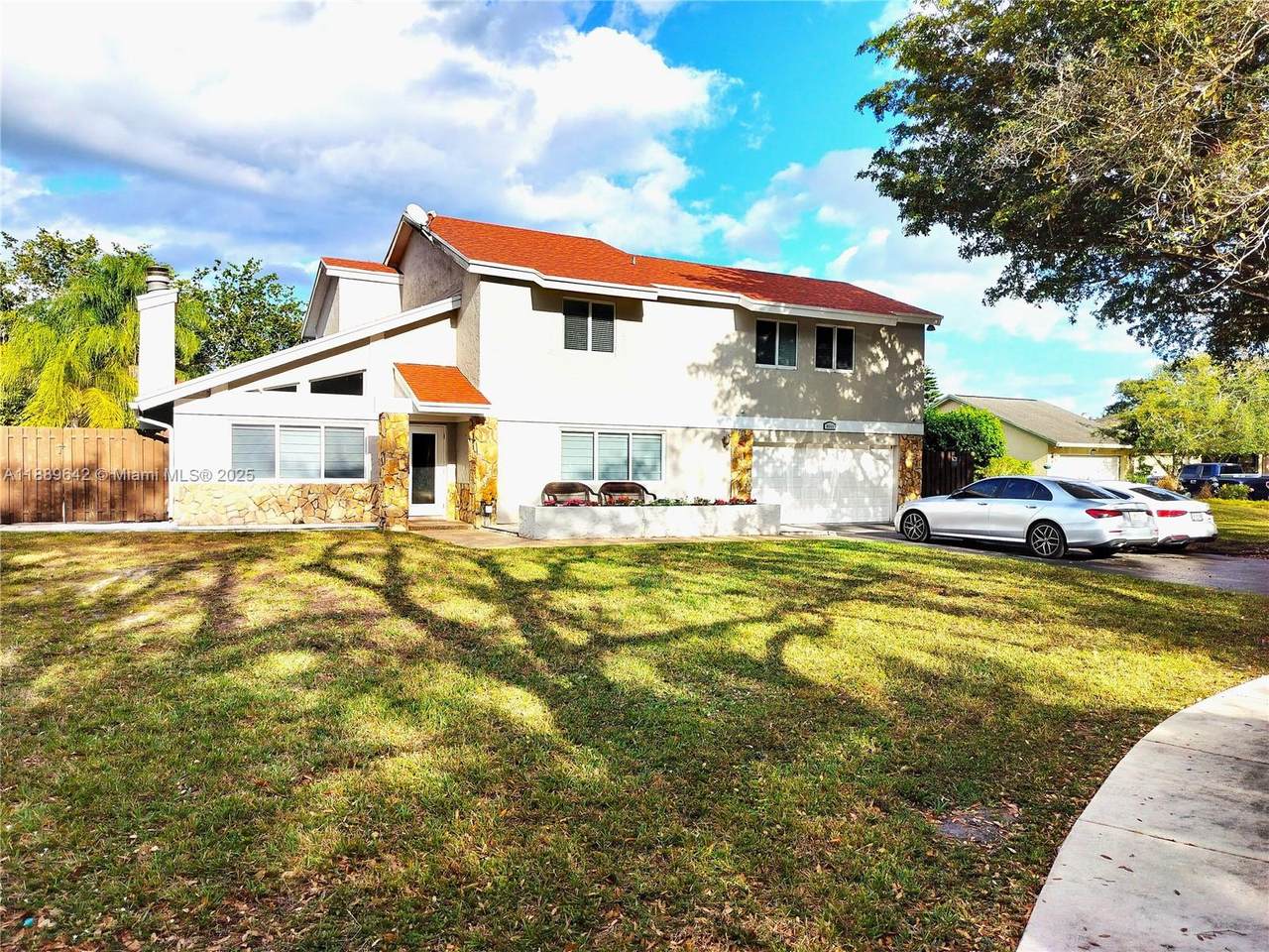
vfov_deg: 56.8
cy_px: 476
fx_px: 880
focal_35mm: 24
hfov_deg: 71.6
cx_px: 634
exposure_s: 1/1166
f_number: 1.7
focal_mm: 5.24
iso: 50
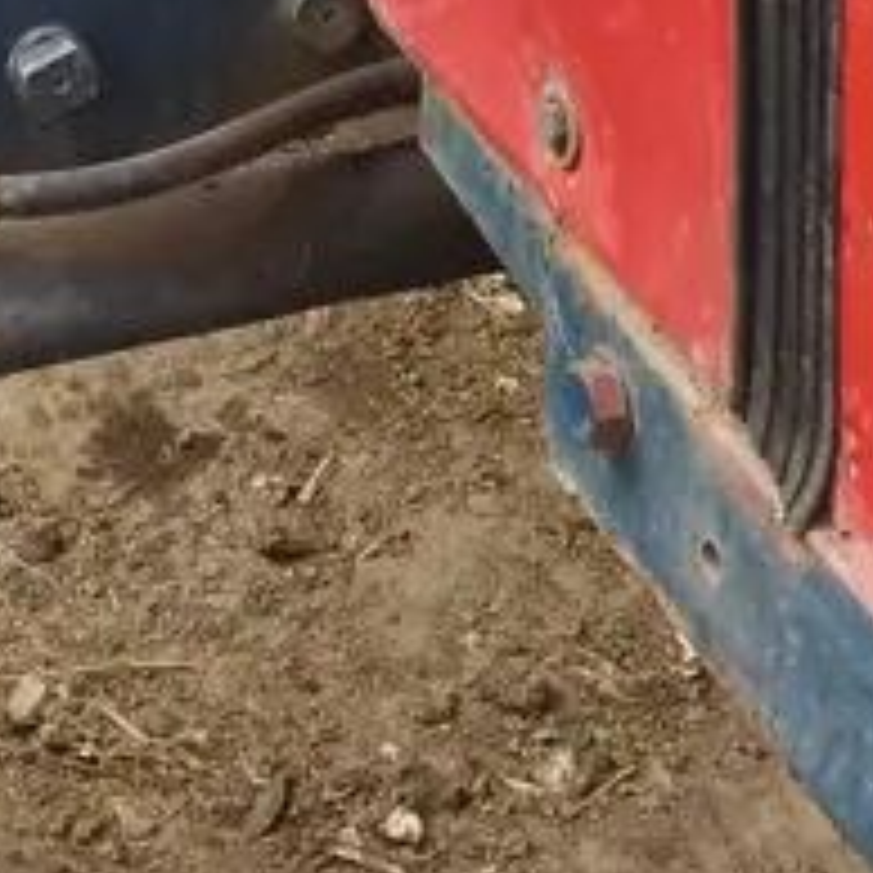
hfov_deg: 11.5
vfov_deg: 10.1
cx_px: 274
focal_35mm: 152
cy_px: -1220
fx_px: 4337
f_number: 1.89
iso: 50
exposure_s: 1/810
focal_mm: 5.95
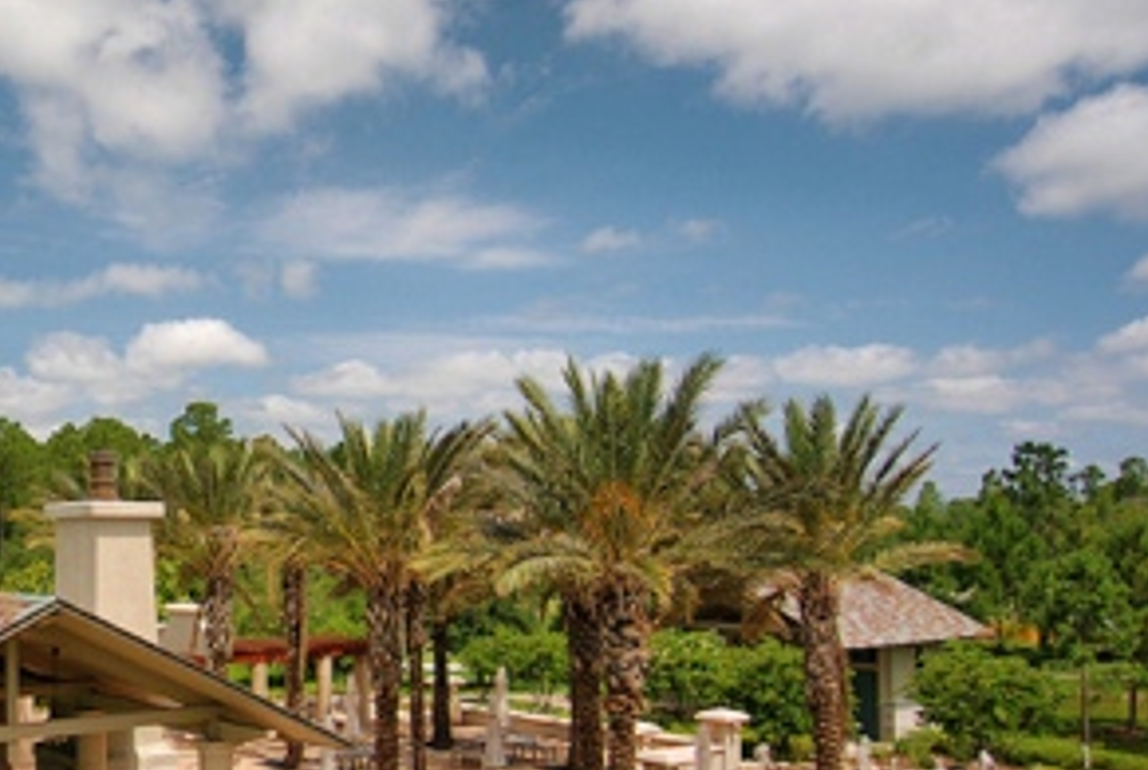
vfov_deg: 36.6
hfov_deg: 51.7
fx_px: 1054
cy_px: 744
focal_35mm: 33
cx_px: 158
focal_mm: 10
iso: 100
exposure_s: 1/320
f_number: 4.5
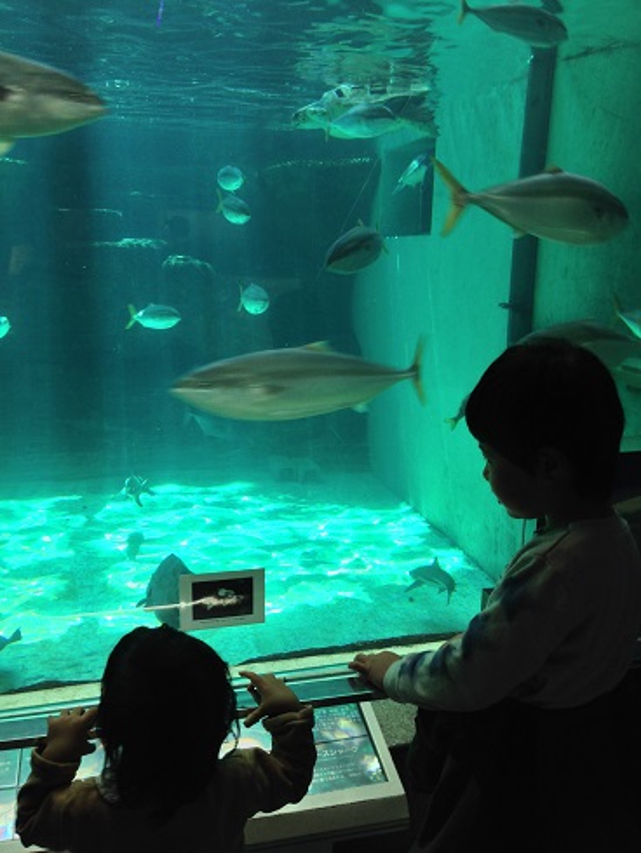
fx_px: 814
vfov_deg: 55.3
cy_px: 426
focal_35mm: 33
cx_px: 320
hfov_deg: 43.0
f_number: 2.4
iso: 50
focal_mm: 4.12
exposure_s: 1/30
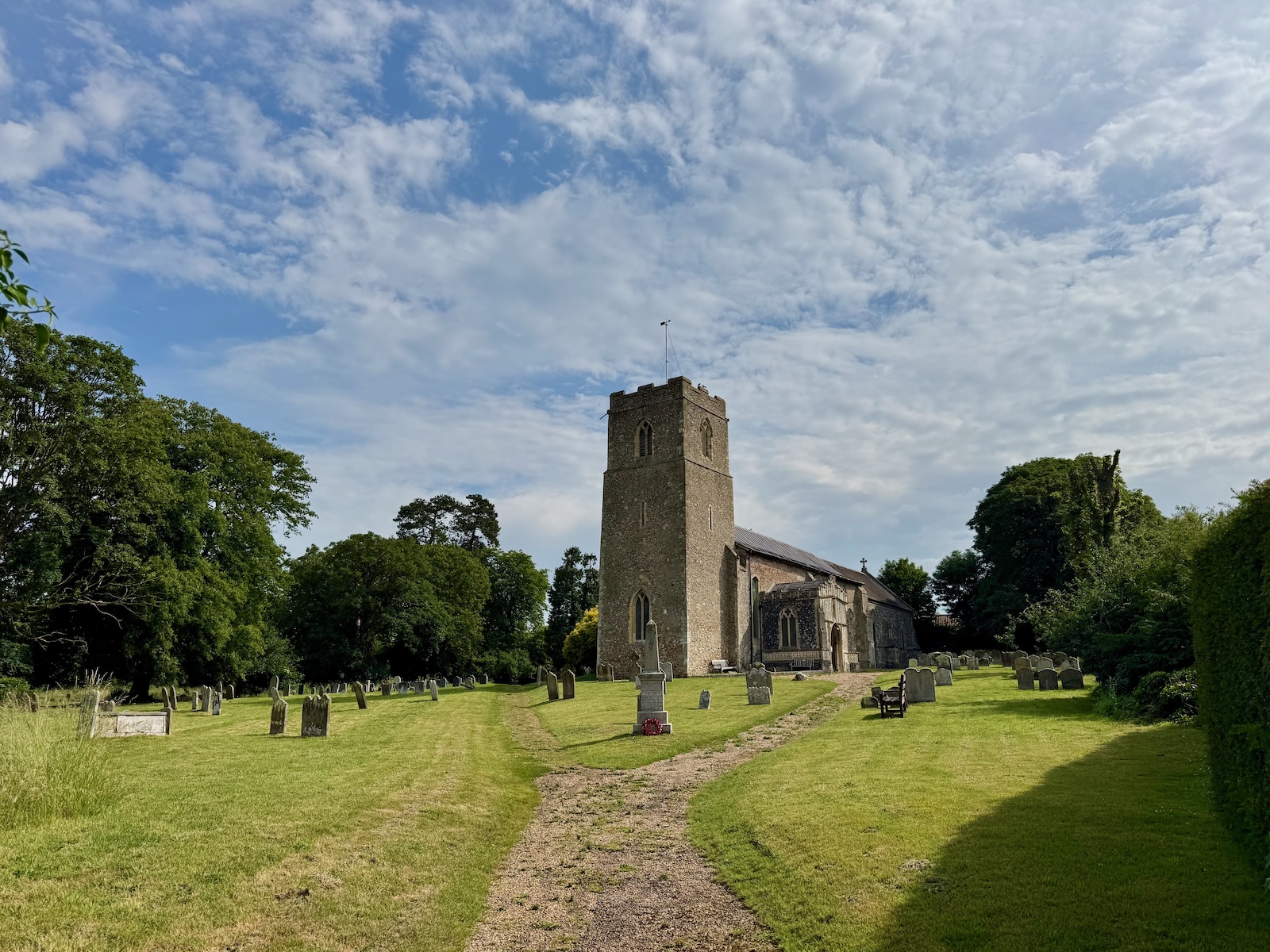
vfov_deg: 56.8
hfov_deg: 71.6
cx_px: 635
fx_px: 881
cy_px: 476
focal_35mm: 24
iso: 80
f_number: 1.78
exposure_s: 1/10417
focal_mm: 6.76
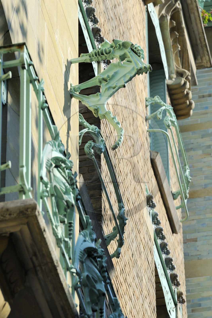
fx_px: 1767
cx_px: 106
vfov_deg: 10.3
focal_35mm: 200
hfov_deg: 6.9
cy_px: 159
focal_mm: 200
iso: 200
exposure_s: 1/400
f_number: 8
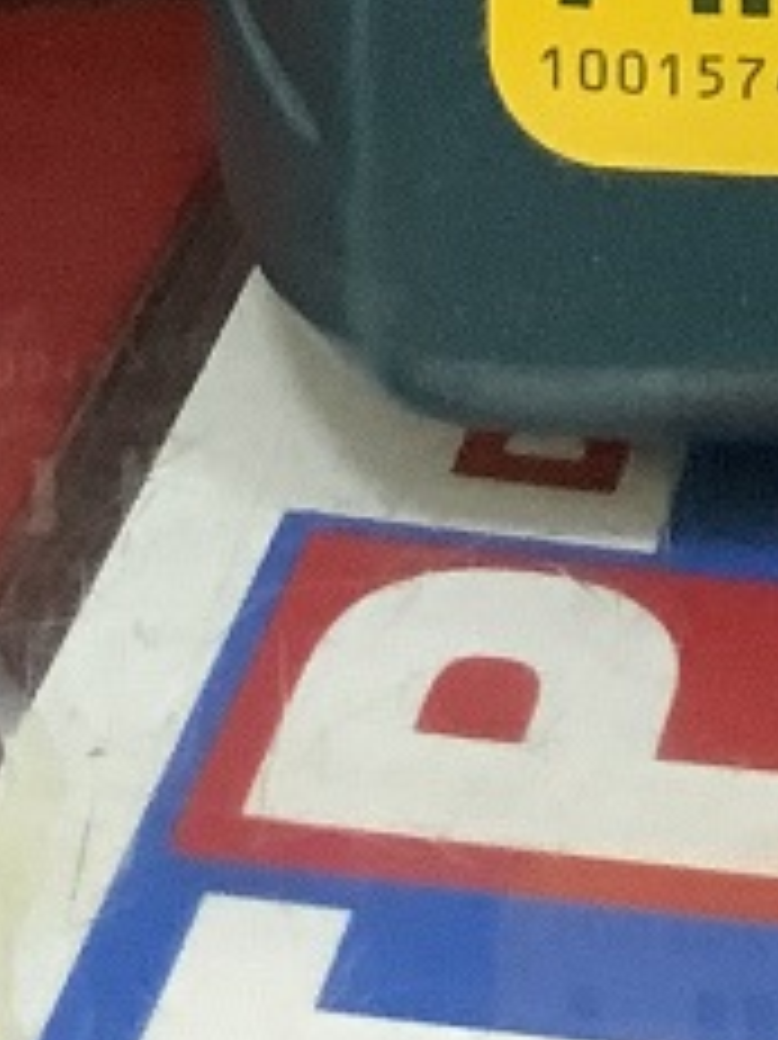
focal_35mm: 188
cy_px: -1949
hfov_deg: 7.9
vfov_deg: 8.9
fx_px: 5639
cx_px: 639
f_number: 1.8
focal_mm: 3
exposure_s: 1/50
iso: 250
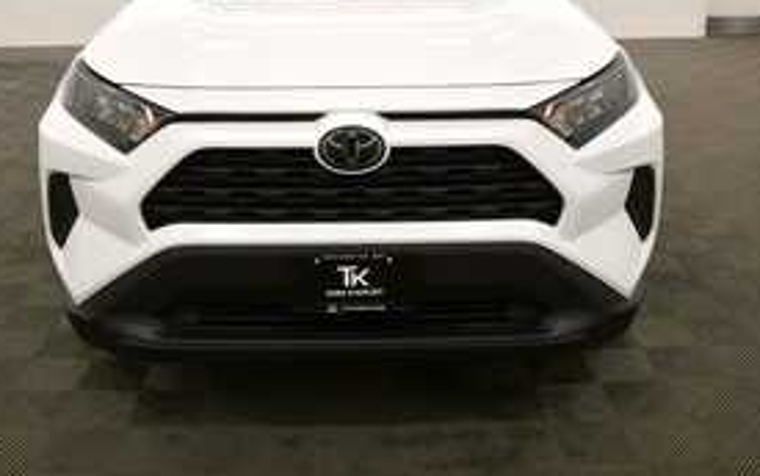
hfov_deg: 49.2
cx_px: 359
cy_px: 118
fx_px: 829
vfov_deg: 31.4
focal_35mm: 40
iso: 640
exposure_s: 1/250
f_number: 5.6
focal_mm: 18
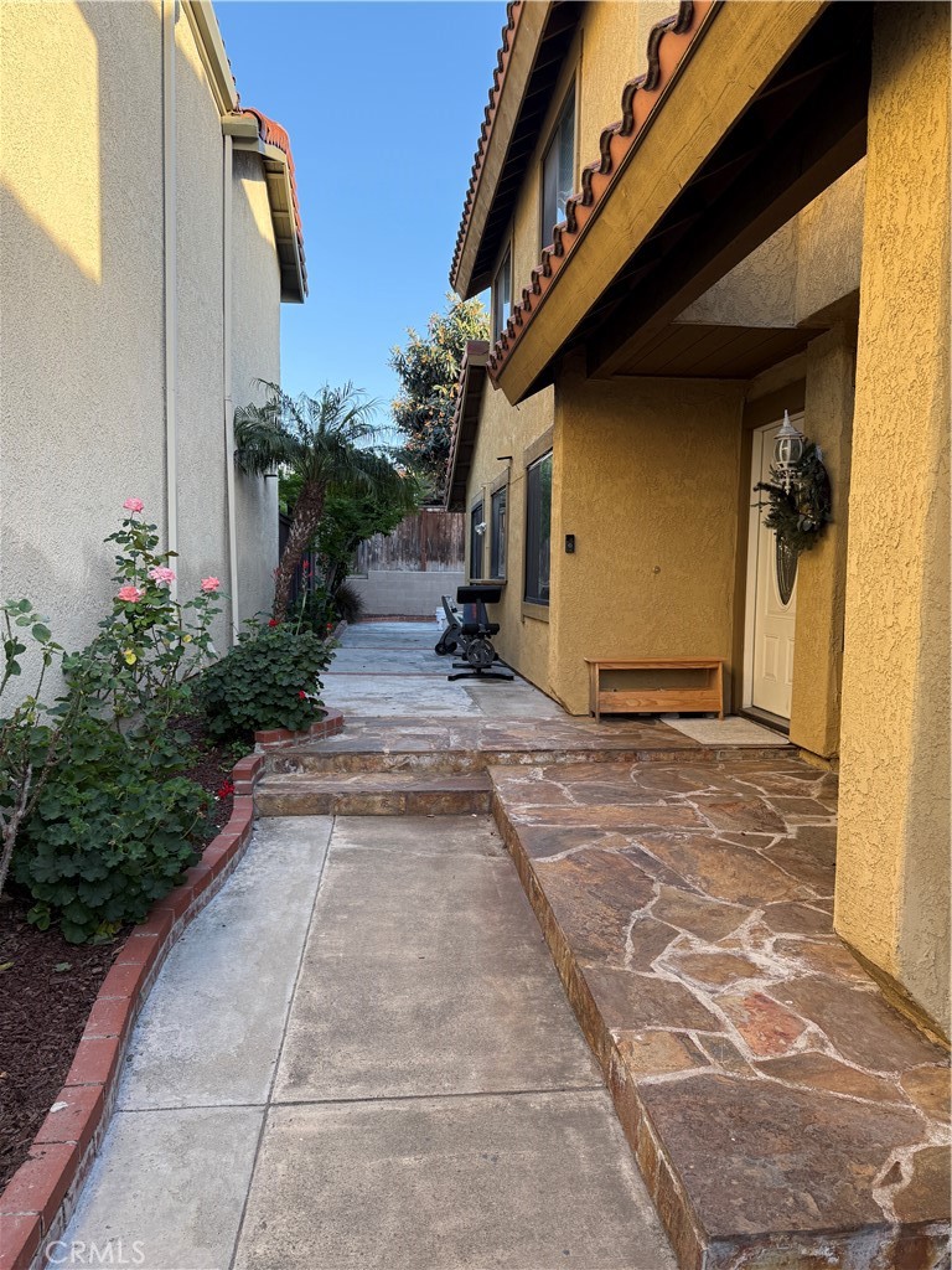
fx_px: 880
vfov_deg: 71.6
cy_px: 635
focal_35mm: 24
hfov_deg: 56.8
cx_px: 476
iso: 100
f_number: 1.78
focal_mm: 6.76
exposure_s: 1/335
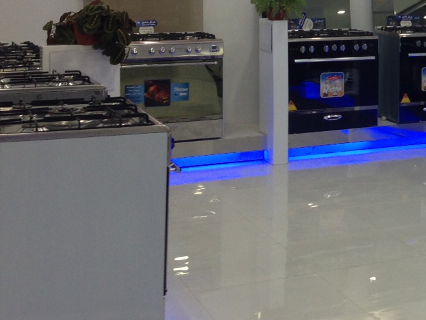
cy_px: 3
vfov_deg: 17.2
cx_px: 493
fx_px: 1034
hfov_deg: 21.8
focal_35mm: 84
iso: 64
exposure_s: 1/60
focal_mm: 4.12
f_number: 2.4
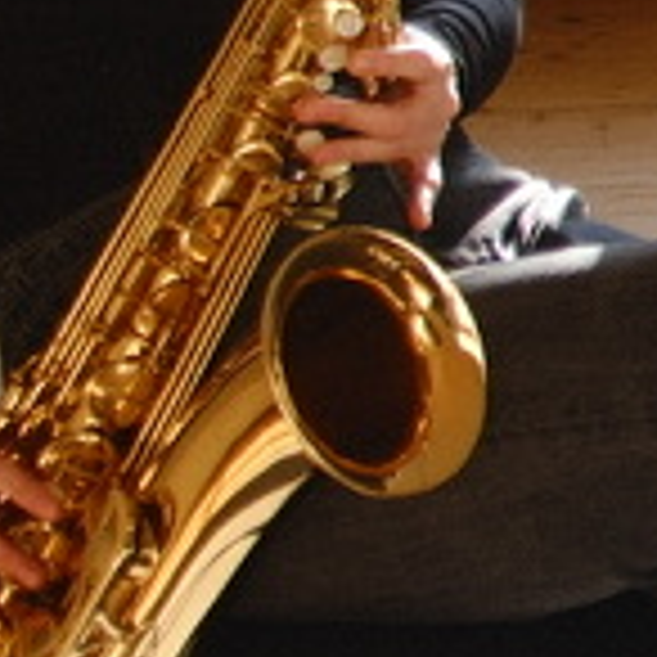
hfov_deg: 6.4
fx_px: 5282
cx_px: 2088
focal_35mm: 246
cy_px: -27
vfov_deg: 7.1
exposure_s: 1/38
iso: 125
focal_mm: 25.9
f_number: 4.5
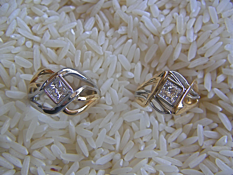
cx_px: 116
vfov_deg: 28.6
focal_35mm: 51
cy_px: 88
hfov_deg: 37.5
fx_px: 343
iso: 50
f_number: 3
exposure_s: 1/125
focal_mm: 8
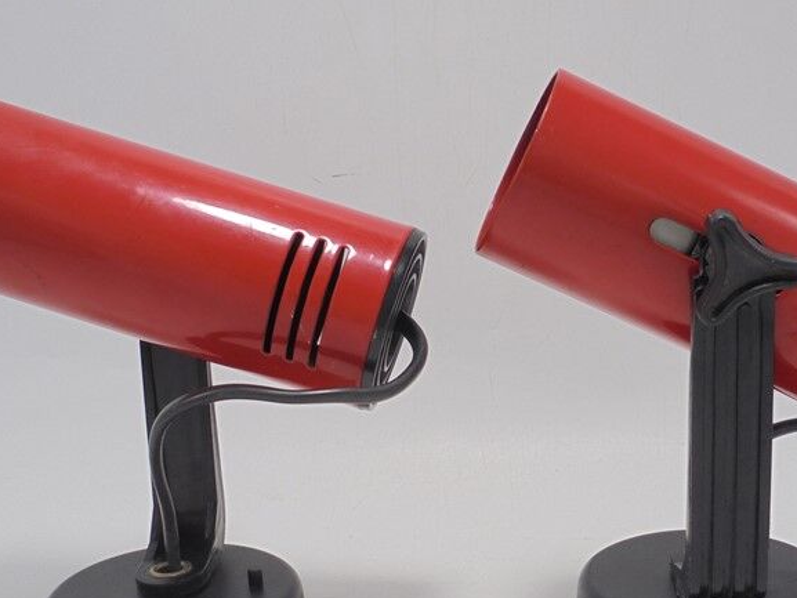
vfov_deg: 27.4
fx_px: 1221
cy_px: 387
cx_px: 459
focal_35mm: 53
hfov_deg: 36.1
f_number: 4
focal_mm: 6.1
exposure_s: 1/60
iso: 100
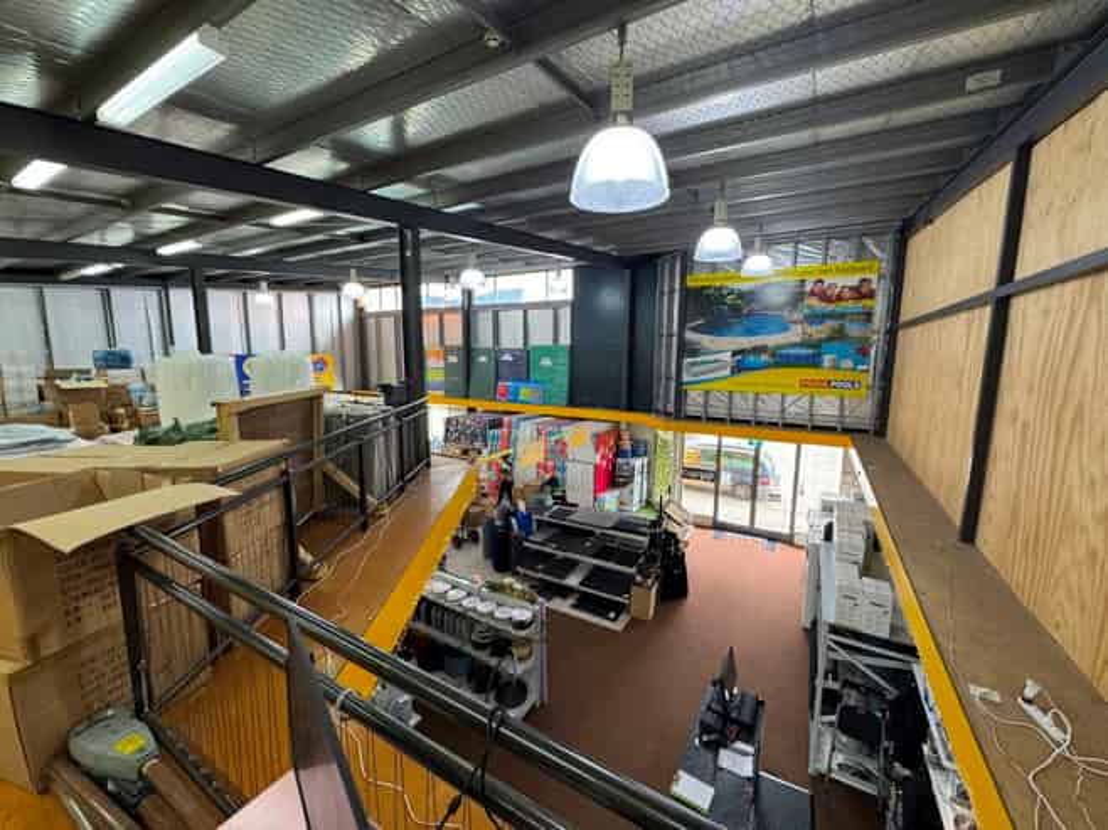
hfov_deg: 102.1
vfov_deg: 85.6
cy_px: 415
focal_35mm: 14
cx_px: 554
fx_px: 448
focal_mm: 2.22
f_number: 2.2
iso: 125
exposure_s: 1/100
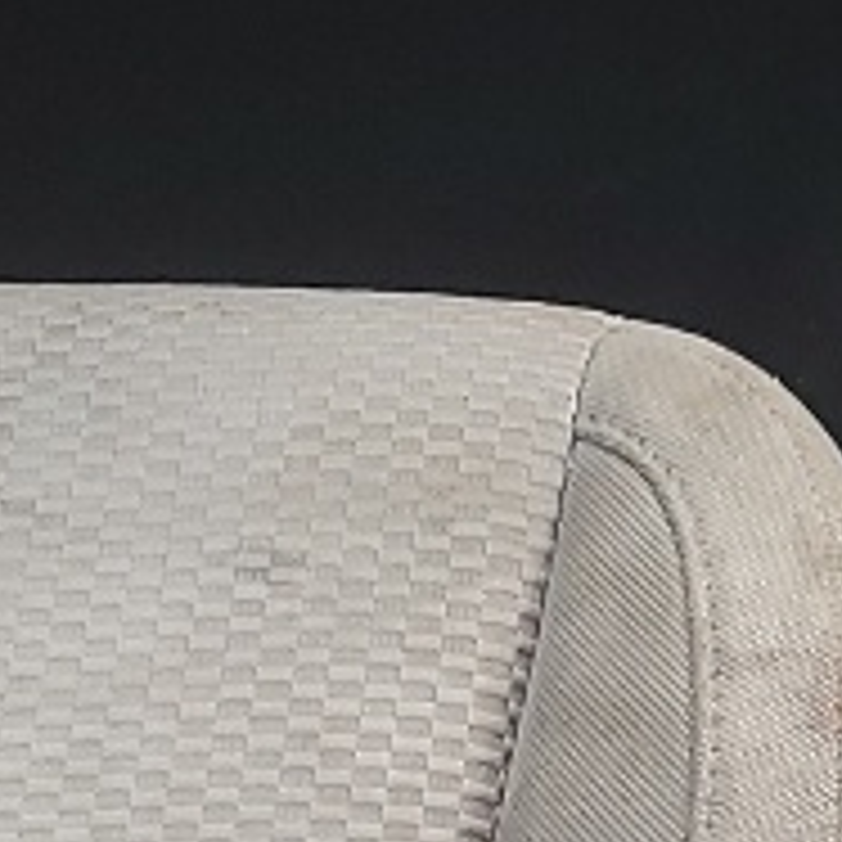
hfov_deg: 8.6
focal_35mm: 197
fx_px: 5421
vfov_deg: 8.8
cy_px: -203
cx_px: 1427
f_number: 1.5
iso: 50
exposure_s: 1/189
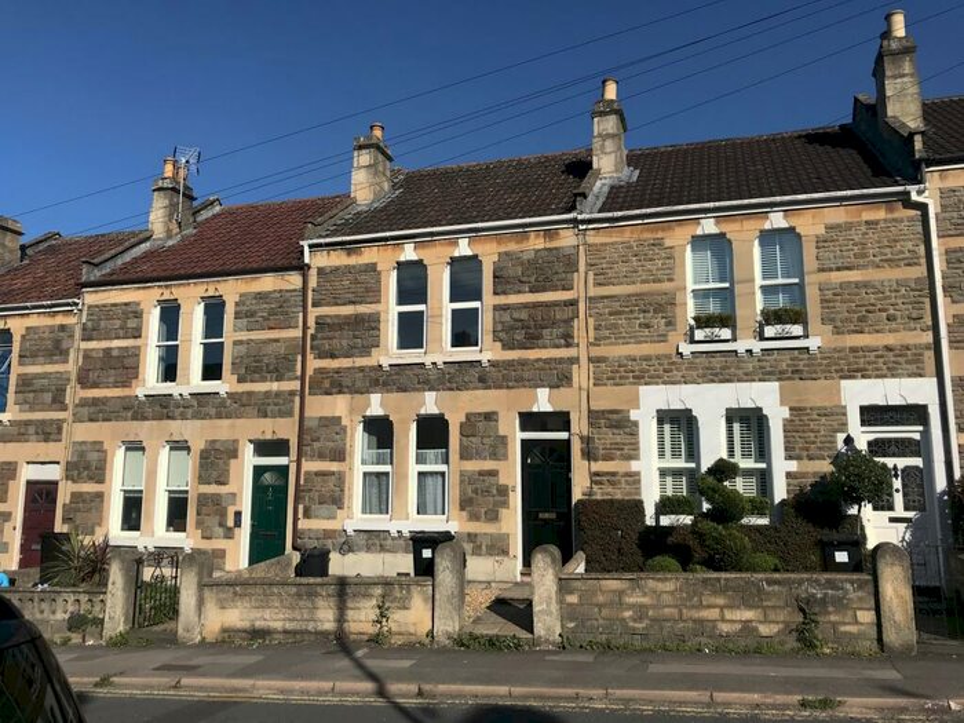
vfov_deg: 49.7
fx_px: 780
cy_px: 362
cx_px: 482
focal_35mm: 28
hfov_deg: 63.4
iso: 20
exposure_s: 1/4167
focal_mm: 3.99
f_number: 1.8
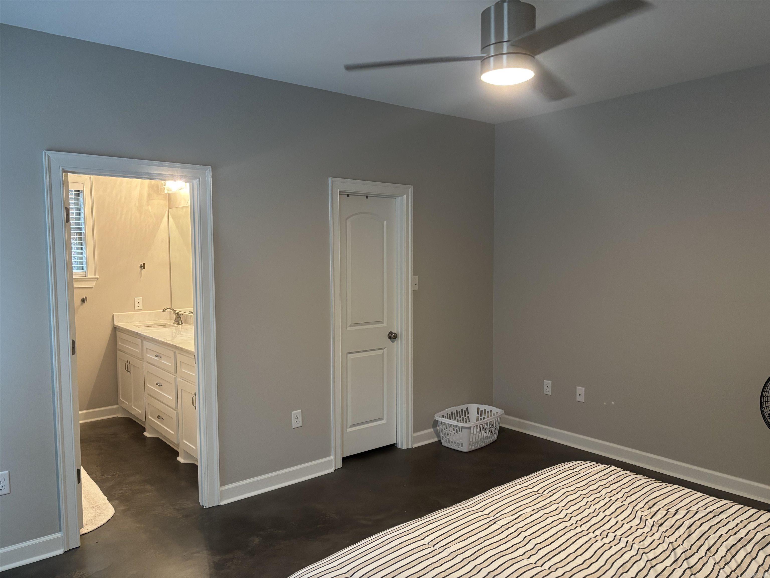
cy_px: 289
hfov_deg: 67.3
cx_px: 385
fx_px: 578
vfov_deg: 53.1
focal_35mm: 26
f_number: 1.6
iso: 250
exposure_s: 1/60
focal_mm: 5.96
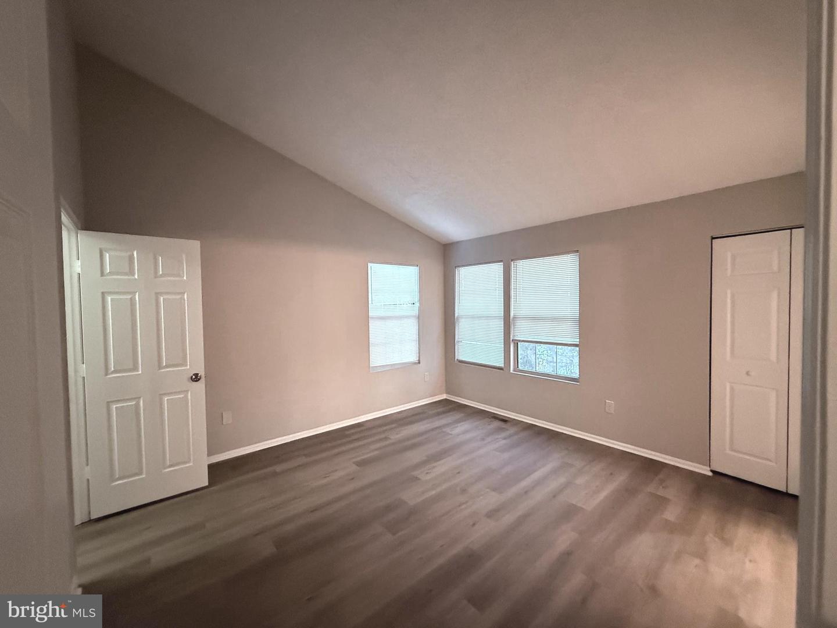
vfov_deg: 85.7
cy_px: 314
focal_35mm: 14
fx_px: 339
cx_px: 418
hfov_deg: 102.1
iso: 640
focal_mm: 2.22
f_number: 2.2
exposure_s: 1/60
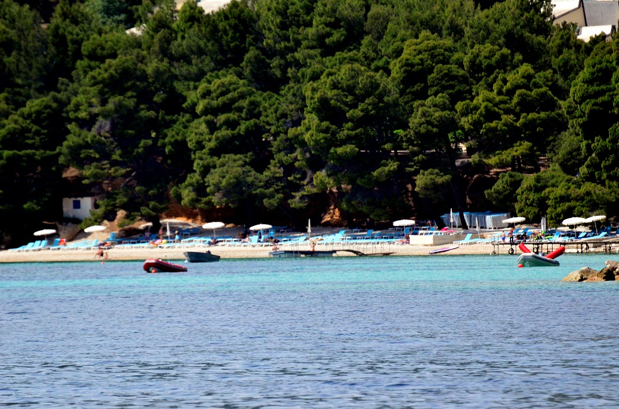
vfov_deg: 3.0
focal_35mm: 450
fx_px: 7719
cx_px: 310
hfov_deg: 4.6
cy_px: 204
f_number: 6.3
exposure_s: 1/8000
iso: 2500
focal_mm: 300
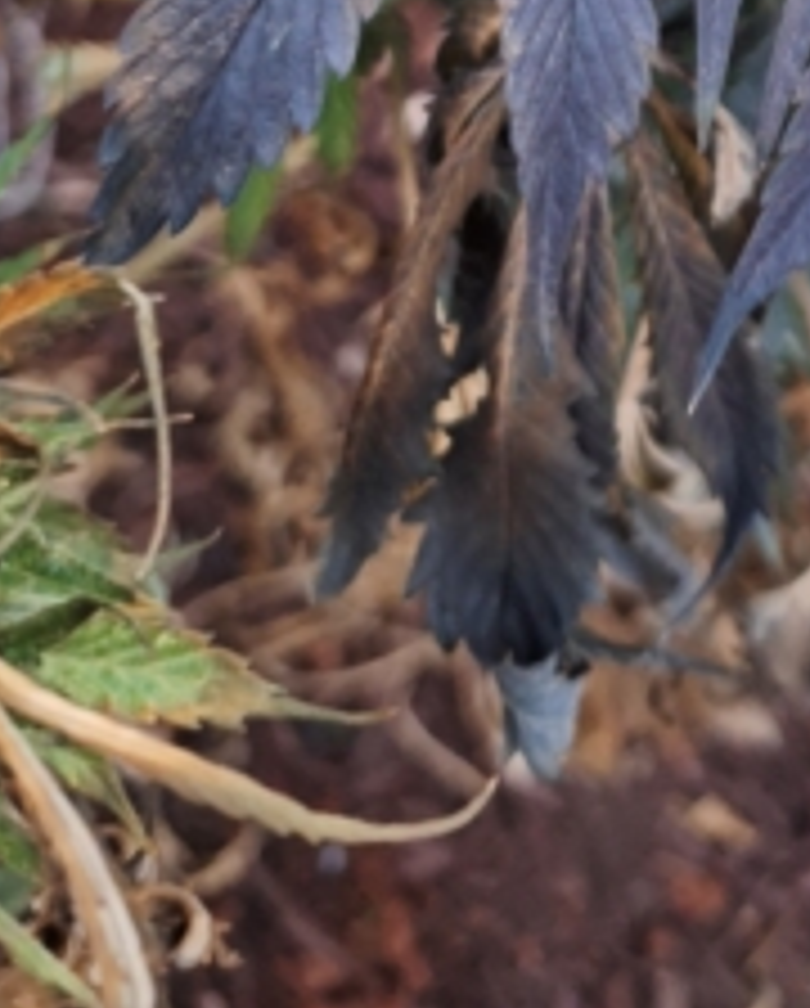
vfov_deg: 26.6
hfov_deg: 24.5
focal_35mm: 60
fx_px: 1793
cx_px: 765
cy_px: -297
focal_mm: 5.54
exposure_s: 1/20
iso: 1000
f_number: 1.8
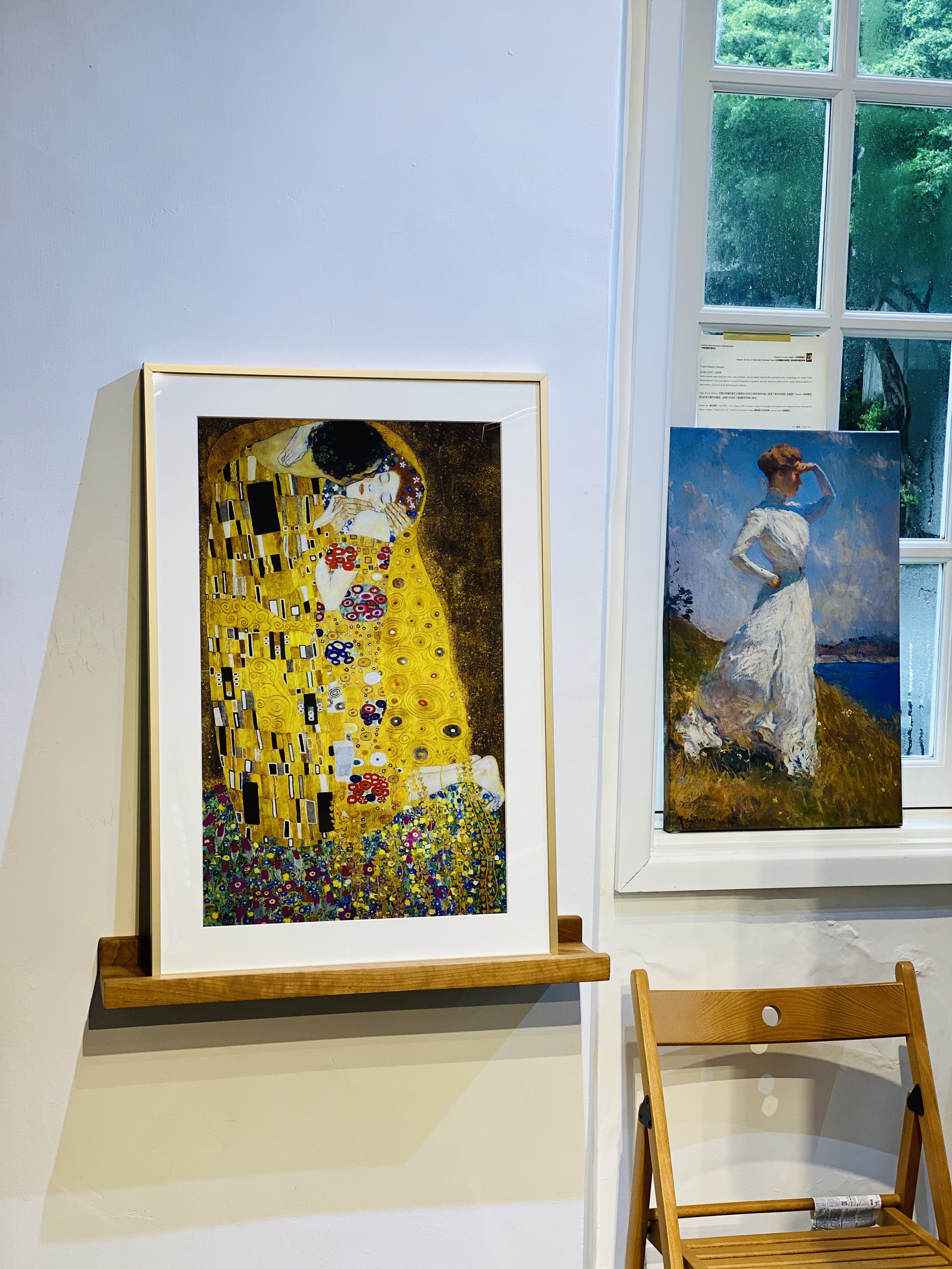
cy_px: 634
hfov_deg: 28.0
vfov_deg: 36.8
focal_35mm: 52
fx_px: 1907
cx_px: 476
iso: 40
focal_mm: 6
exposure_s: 1/100
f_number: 2
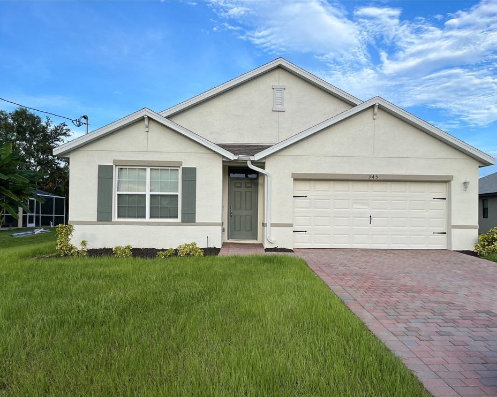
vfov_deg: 51.5
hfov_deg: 62.1
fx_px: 412
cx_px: 272
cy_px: 205
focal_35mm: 28
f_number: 1.6
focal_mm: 5.1
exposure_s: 1/1776
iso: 50
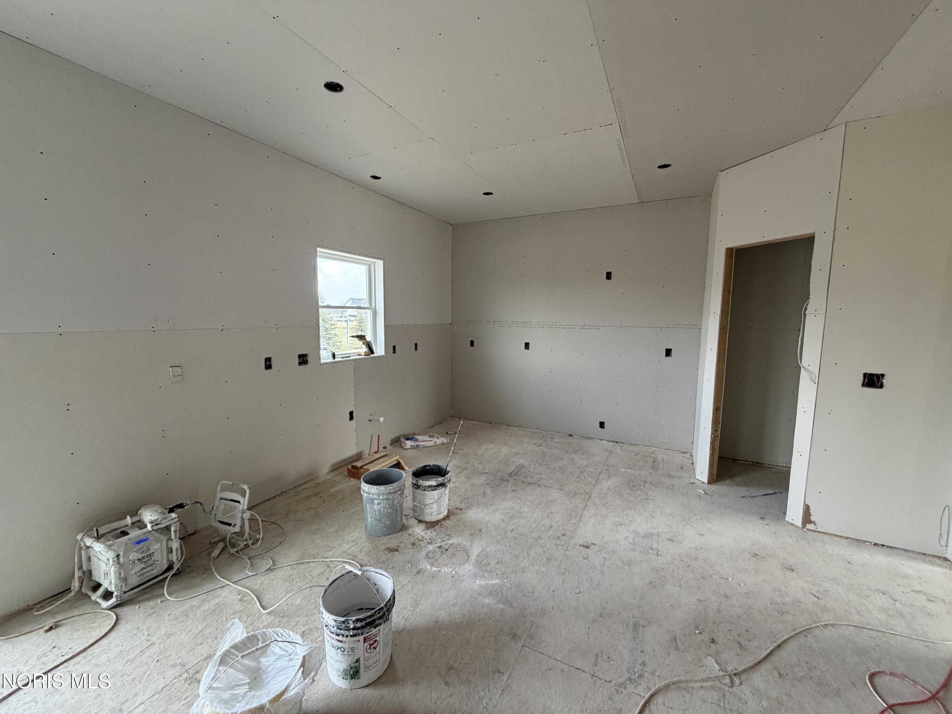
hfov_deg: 102.1
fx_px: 385
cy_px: 357
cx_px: 476
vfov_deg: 85.7
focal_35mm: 14
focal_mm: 2.22
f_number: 2.2
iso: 160
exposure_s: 1/121
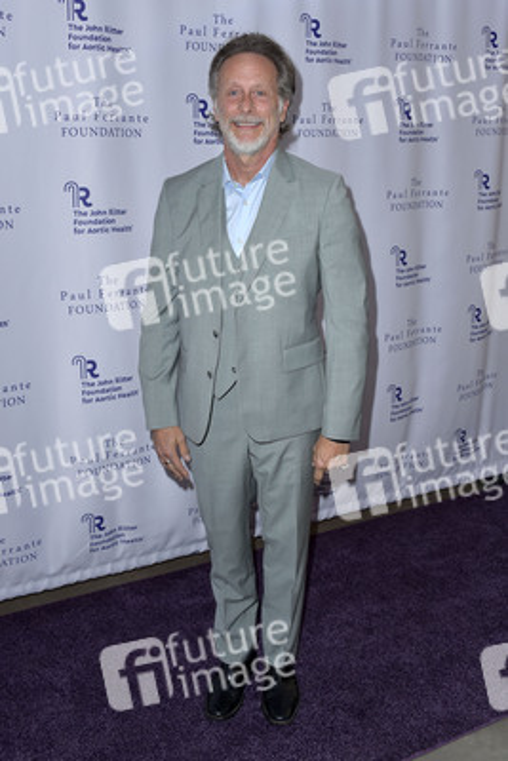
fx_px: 719
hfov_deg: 38.9
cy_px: 380
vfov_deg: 55.8
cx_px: 254
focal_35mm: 34
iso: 400
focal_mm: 34
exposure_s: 1/250
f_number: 6.3
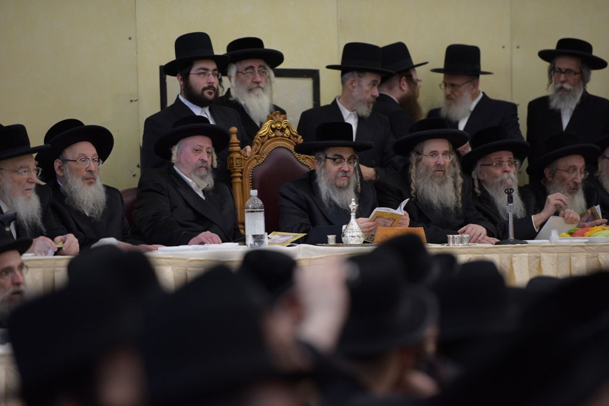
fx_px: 3384
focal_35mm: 200
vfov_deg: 6.9
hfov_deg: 10.3
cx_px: 304
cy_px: 203
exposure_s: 1/125
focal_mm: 200
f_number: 2.8
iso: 800
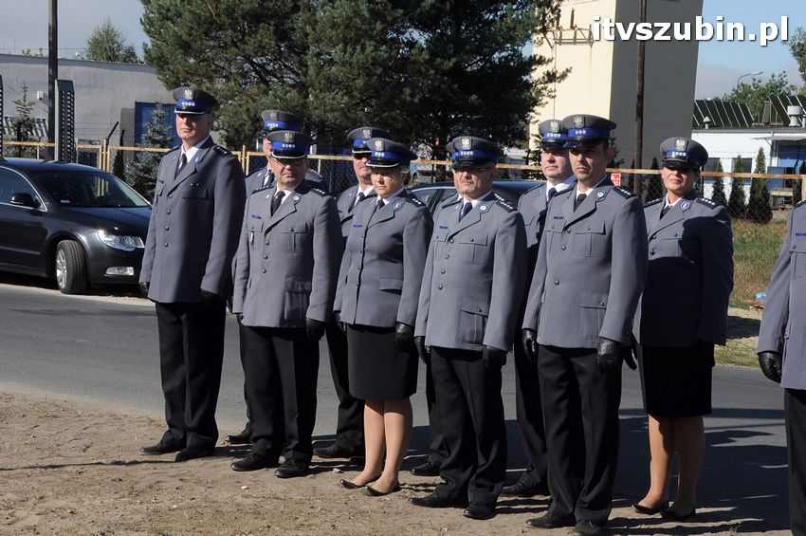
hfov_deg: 23.4
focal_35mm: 87
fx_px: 1946
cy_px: 268
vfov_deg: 15.7
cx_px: 403
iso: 400
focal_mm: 58
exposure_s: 1/200
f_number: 20
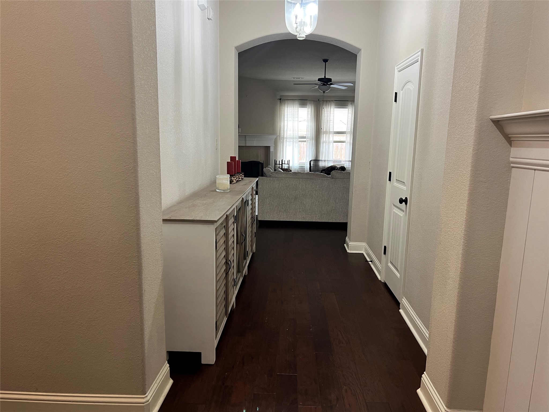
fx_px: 412
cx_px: 274
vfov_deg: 53.1
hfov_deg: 67.3
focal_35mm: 26
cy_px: 206
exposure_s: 1/60
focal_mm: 5.7
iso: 160
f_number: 1.5
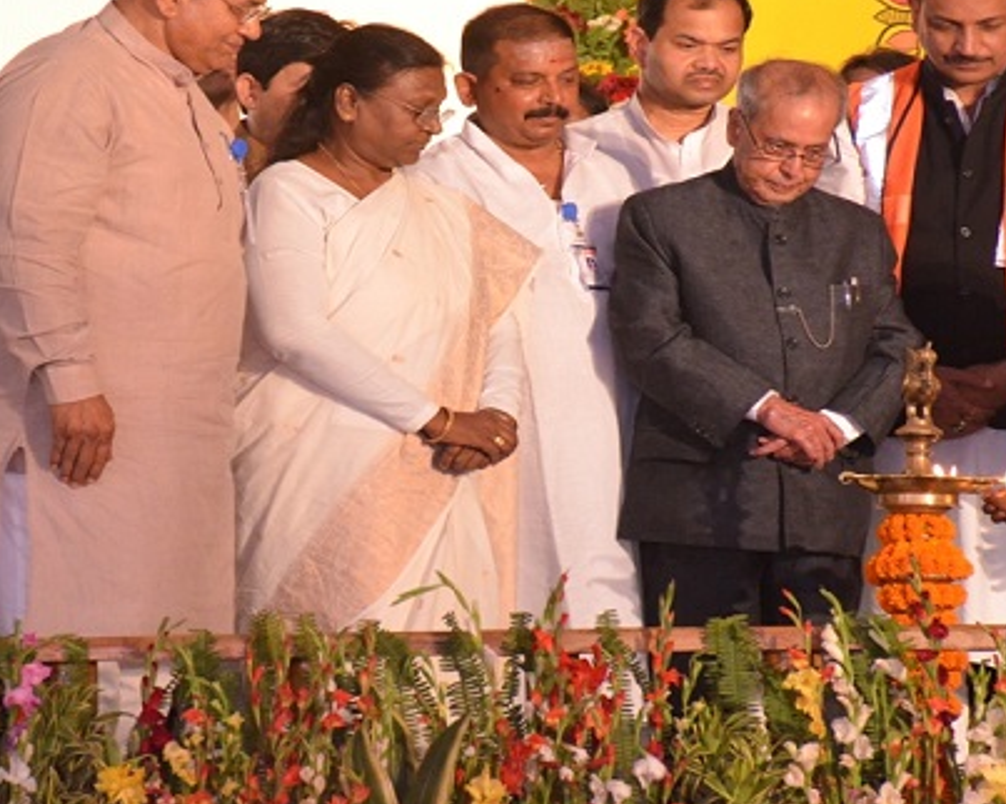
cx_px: 524
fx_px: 10029
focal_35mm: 337
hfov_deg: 5.7
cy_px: 222
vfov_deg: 4.6
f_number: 5.6
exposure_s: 1/160
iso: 3200
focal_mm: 130
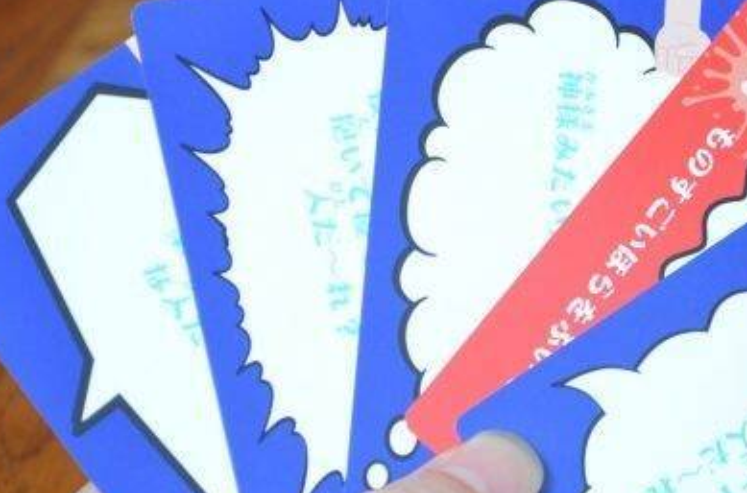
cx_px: 507
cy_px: 249
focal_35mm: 138
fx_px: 2852
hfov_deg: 14.9
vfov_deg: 9.9
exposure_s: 1/80
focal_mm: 55
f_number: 5.6
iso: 2500
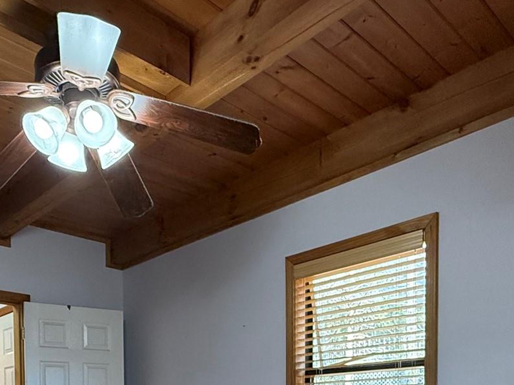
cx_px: 197
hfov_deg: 50.9
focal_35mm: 36
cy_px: 448
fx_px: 535
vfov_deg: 33.3
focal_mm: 2.22
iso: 320
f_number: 2.2
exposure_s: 1/120
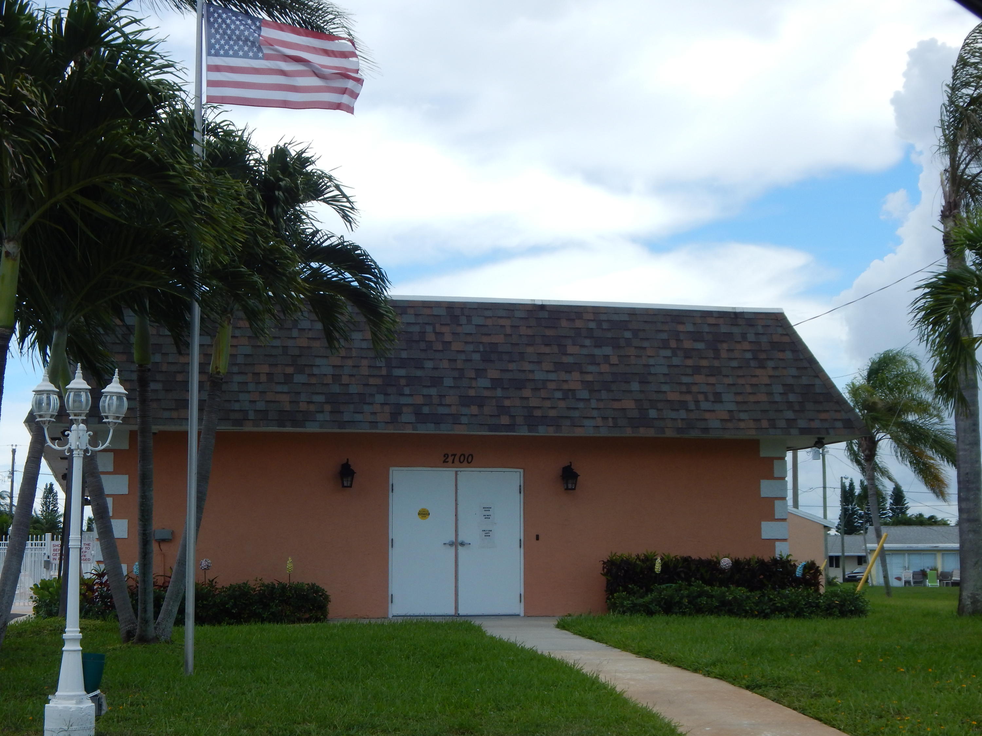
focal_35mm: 61
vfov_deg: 24.0
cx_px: 491
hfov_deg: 31.7
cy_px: 368
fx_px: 1730
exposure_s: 1/800
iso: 125
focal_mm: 10.9
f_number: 4
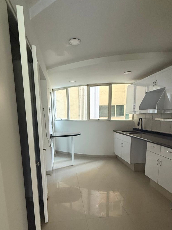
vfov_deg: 74.9
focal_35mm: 22
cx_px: 82
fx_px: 146
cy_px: 146
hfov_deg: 61.1
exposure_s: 1/67
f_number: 2.2
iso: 320
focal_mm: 2.22
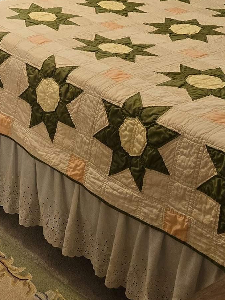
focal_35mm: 78
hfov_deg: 17.7
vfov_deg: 23.7
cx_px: -68
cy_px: -15
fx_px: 676
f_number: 1.7
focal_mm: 6.3
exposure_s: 1/120
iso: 200
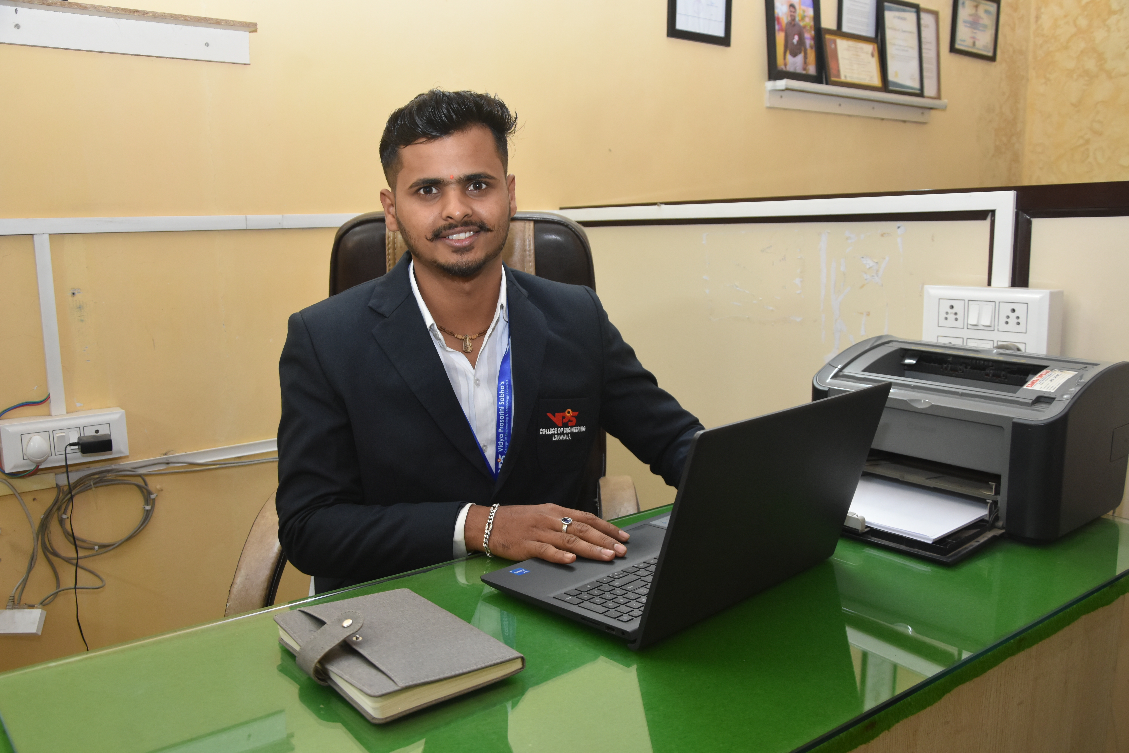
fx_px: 988
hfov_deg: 59.5
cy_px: 376
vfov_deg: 41.7
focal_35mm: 32
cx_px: 564
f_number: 4
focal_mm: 21
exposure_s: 1/60
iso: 1100
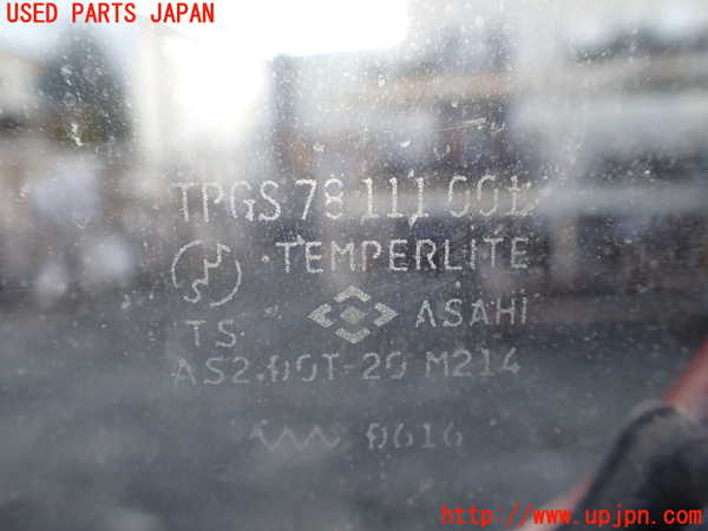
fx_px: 614
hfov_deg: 60.0
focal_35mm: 30
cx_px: 354
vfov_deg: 46.8
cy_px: 266
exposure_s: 1/160
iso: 100
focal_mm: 5.4
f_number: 2.3
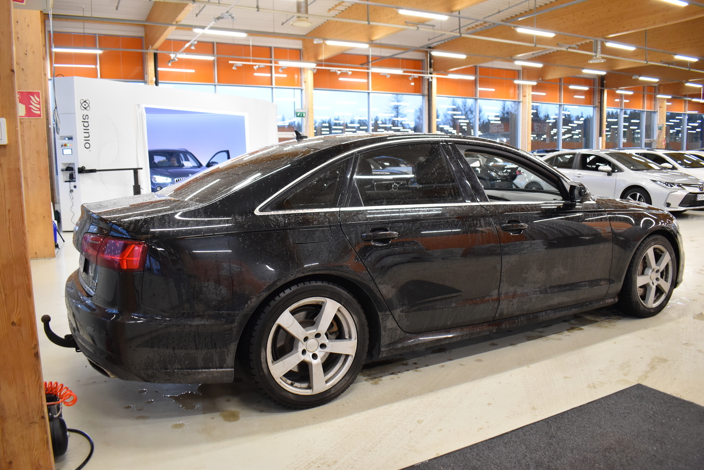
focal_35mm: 27
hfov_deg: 67.4
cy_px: 235
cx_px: 352
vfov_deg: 47.9
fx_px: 528
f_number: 3.5
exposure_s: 1/60
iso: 1000
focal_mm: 18
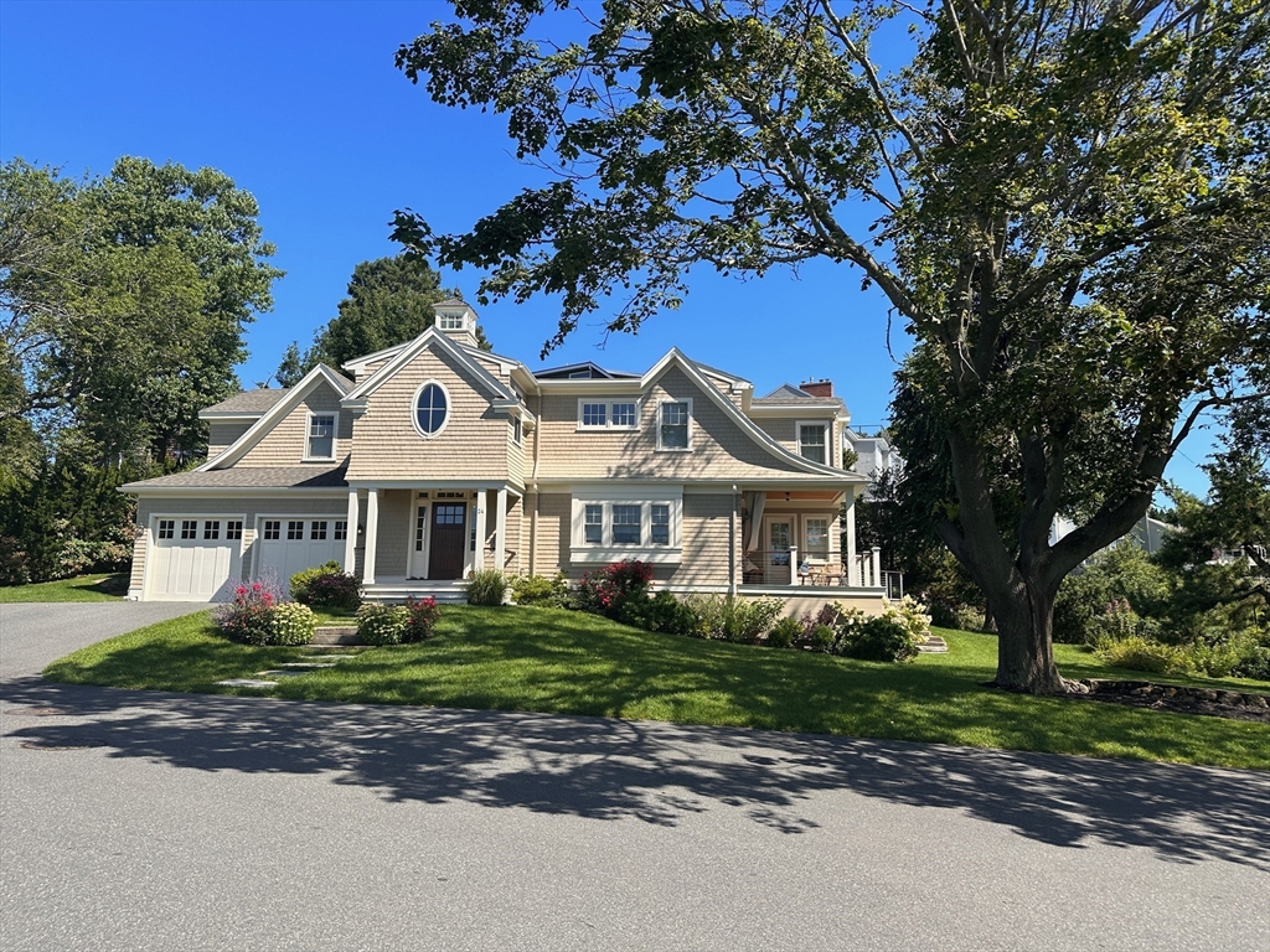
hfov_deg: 71.6
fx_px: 881
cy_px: 476
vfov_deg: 56.8
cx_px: 635
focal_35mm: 24
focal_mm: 6.86
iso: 80
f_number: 1.78
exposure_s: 1/2882
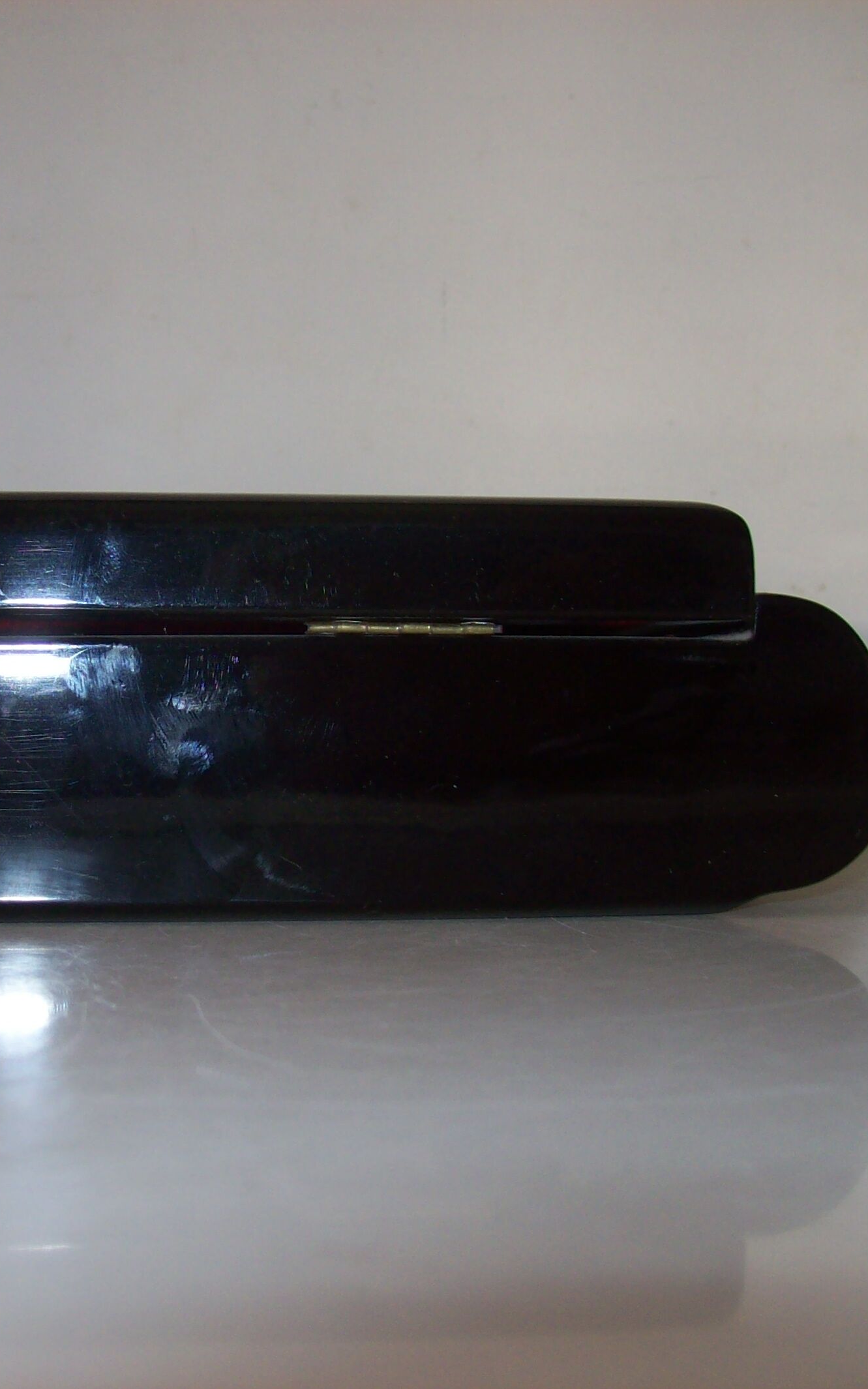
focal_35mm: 51
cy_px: 694
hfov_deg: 24.7
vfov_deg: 39.6
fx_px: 1931
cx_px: 115
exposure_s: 1/64
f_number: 2.7
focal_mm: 6
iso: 80
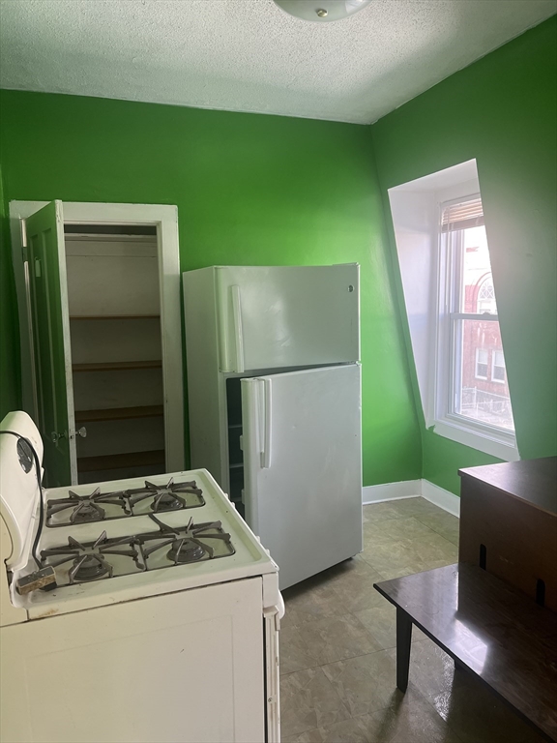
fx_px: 558
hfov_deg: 53.1
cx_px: 278
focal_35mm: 26
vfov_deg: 67.3
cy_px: 372
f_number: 1.5
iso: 100
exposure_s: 1/121
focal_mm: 5.7
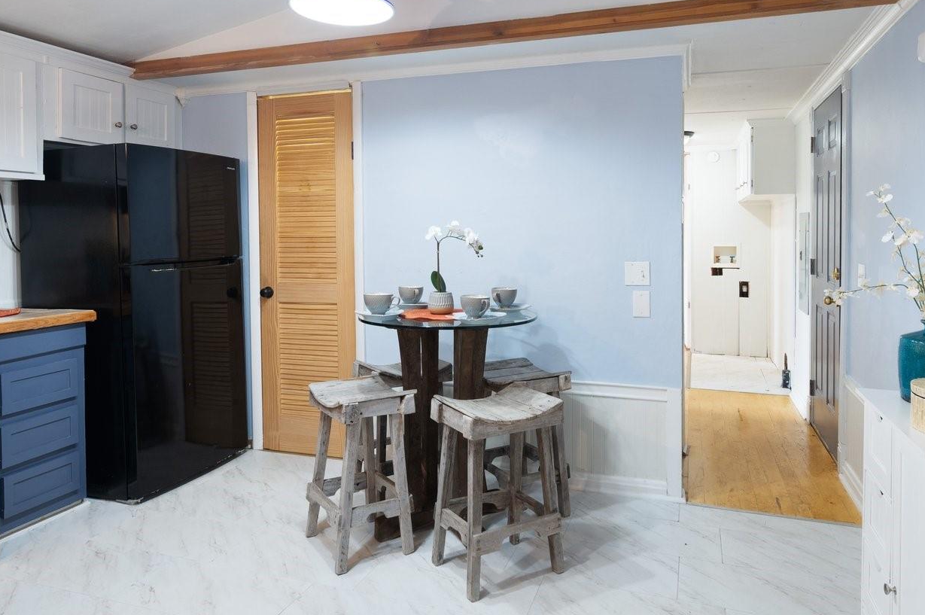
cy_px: 249
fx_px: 642
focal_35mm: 25
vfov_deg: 50.9
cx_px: 474
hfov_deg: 71.5
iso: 800
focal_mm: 15
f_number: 8
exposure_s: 1/30
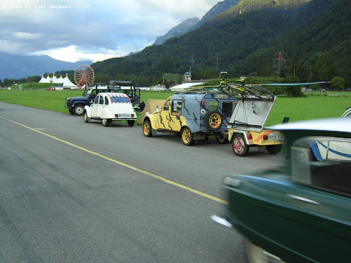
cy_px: 132
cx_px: 176
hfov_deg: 49.0
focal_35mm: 38
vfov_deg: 37.7
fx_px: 385
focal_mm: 6
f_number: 3
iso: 50
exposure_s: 1/50.9
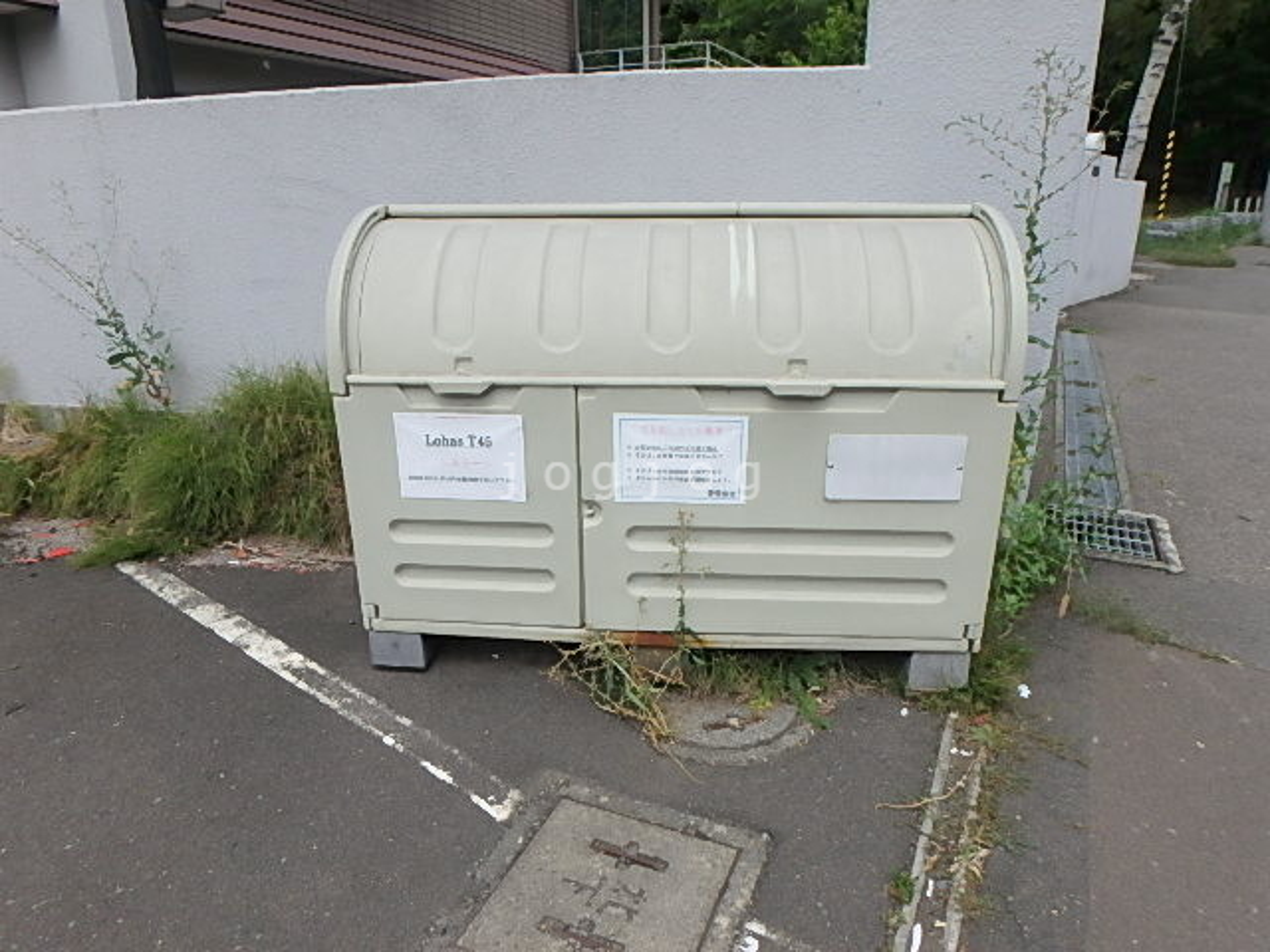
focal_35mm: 21
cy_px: 476
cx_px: 635
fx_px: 770
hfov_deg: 79.0
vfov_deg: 63.4
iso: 125
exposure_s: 1/500
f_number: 6
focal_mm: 3.7
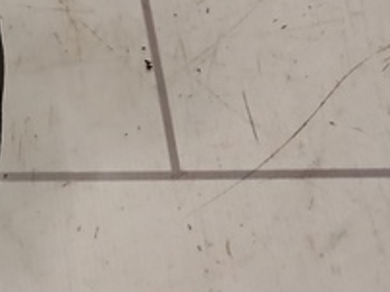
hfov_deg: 13.4
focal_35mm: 137
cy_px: -273
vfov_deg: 10.1
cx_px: -237
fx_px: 1542
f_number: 1.8
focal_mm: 4
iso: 100
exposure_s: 1/50
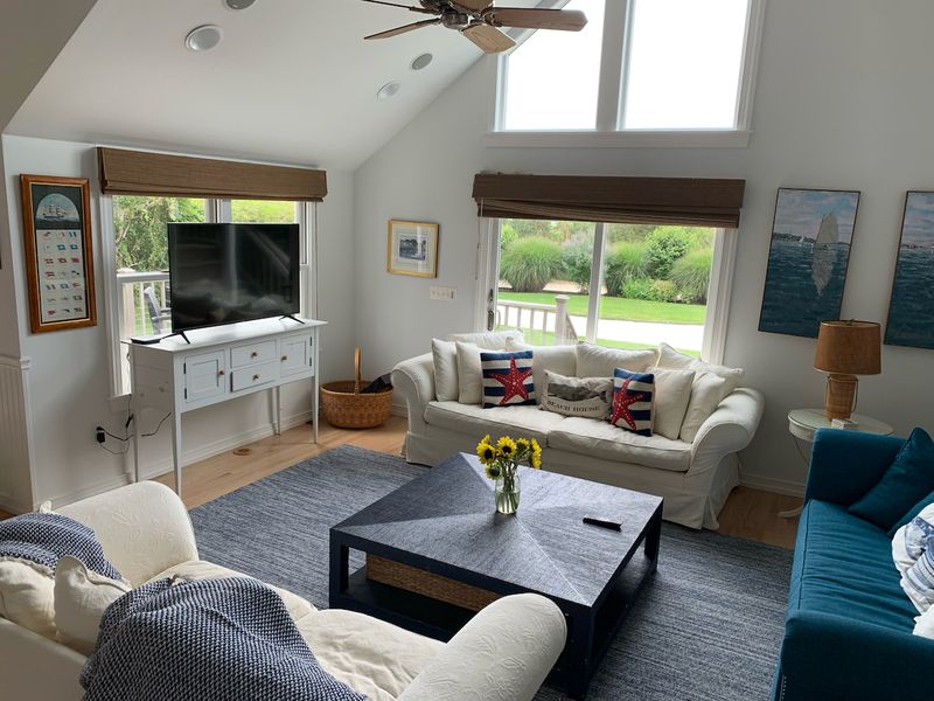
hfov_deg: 67.3
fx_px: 702
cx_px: 467
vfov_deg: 53.1
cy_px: 350
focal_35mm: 26
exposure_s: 1/121
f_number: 1.8
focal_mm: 4.25
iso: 50
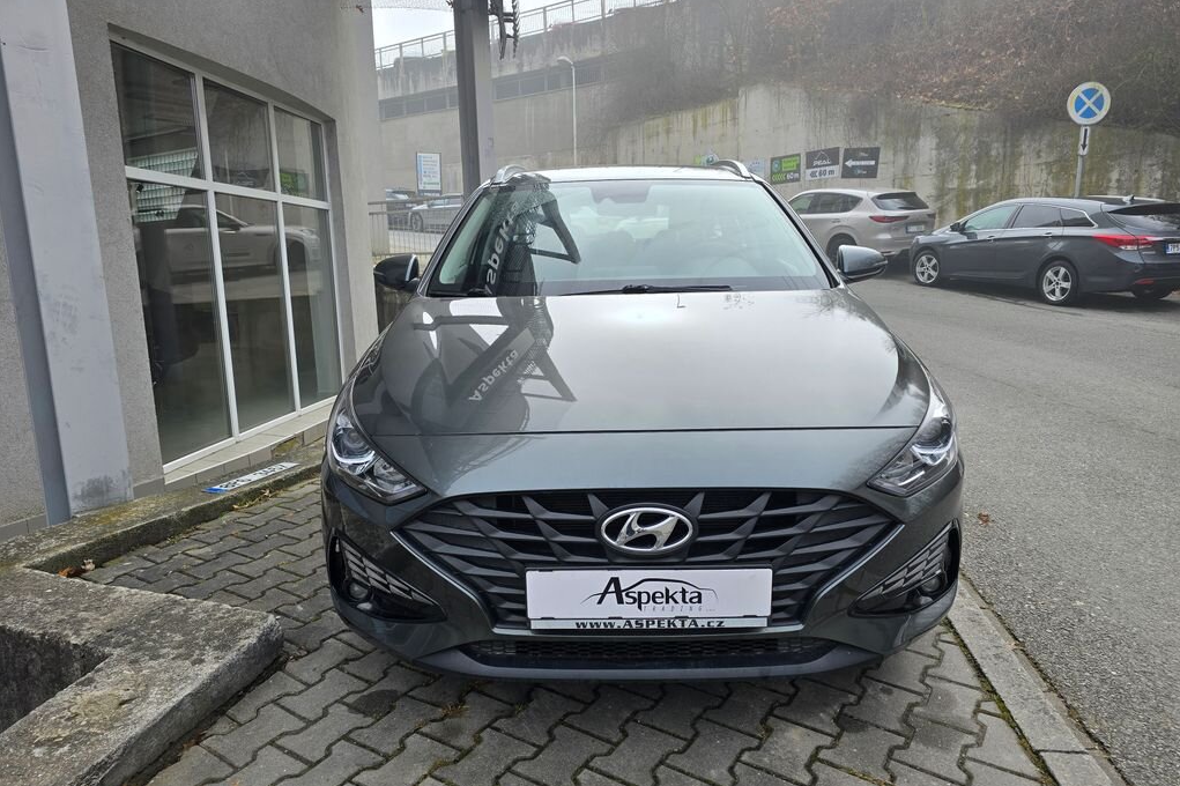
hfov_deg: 73.8
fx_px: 786
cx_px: 589
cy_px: 414
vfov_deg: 53.1
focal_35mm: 24
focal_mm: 6.3
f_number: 1.7
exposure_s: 1/356
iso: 12
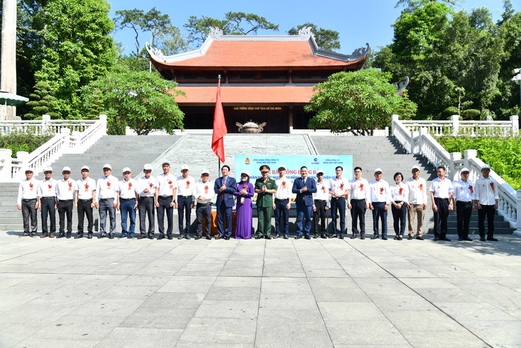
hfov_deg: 65.5
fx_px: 405
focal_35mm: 28
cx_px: 260
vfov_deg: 46.4
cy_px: 174
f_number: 5.6
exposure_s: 1/60
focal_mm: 28
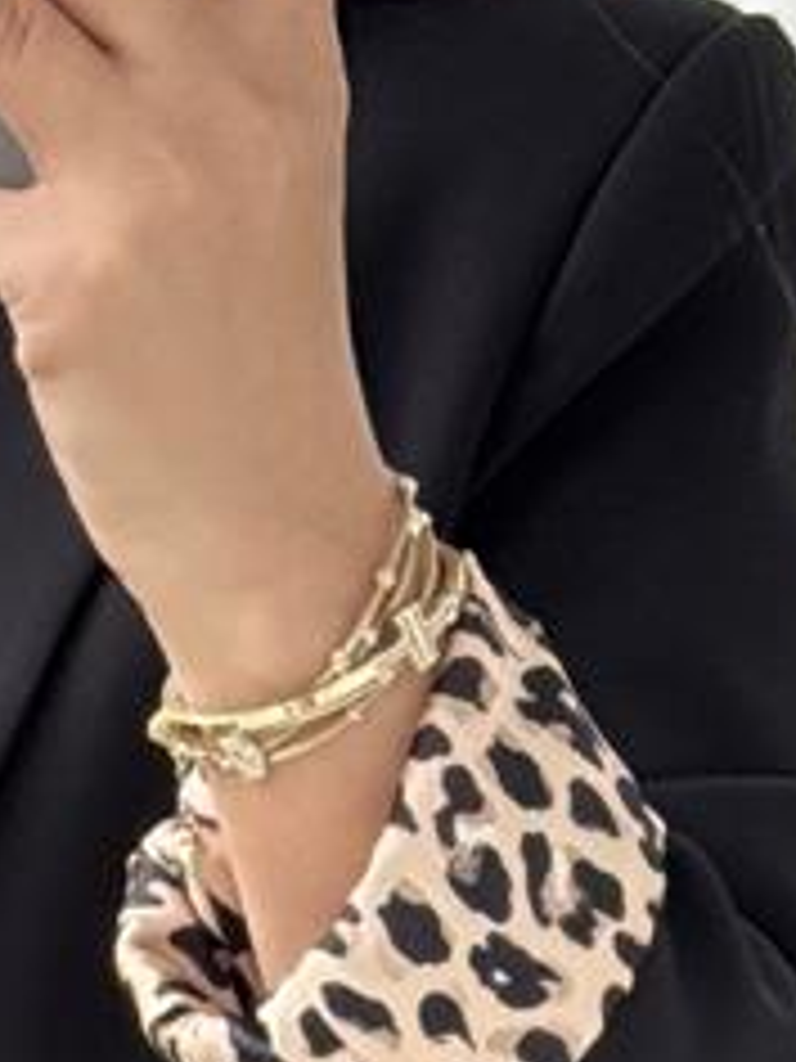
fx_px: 8309
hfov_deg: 5.5
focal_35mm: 271
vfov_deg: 7.2
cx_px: 4
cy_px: 1424
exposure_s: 1/156
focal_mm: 6.76
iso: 100
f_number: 1.78
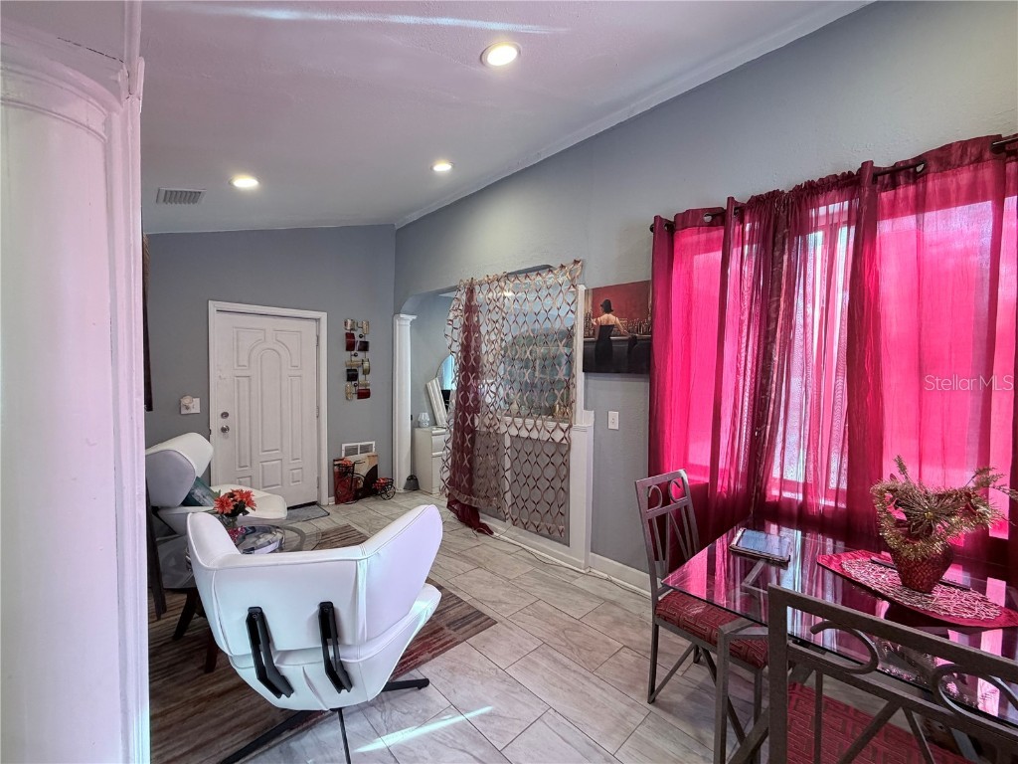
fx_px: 412
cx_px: 509
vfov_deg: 85.7
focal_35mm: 14
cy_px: 382
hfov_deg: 102.1
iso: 250
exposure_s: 1/120
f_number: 2.2
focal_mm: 2.22
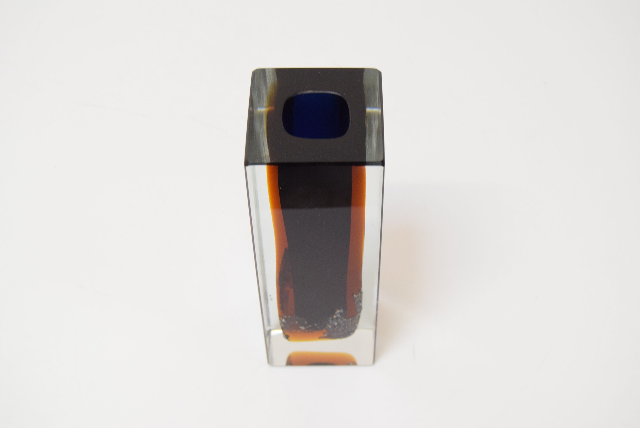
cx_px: 320
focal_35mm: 57
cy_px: 214
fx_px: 1014
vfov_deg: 23.8
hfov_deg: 35.0
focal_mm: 38
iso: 1600
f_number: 6.3
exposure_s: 1/160
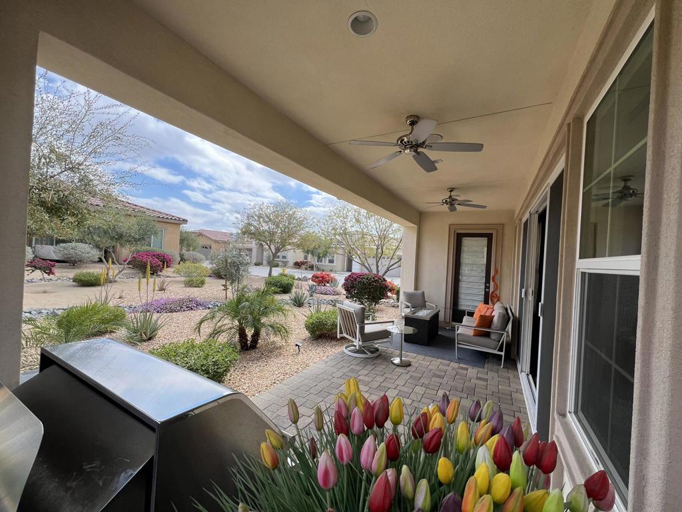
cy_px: 256
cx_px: 341
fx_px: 256
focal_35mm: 13
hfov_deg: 106.2
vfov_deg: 89.9
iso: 32
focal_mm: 1.57
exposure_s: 1/747
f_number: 1.8
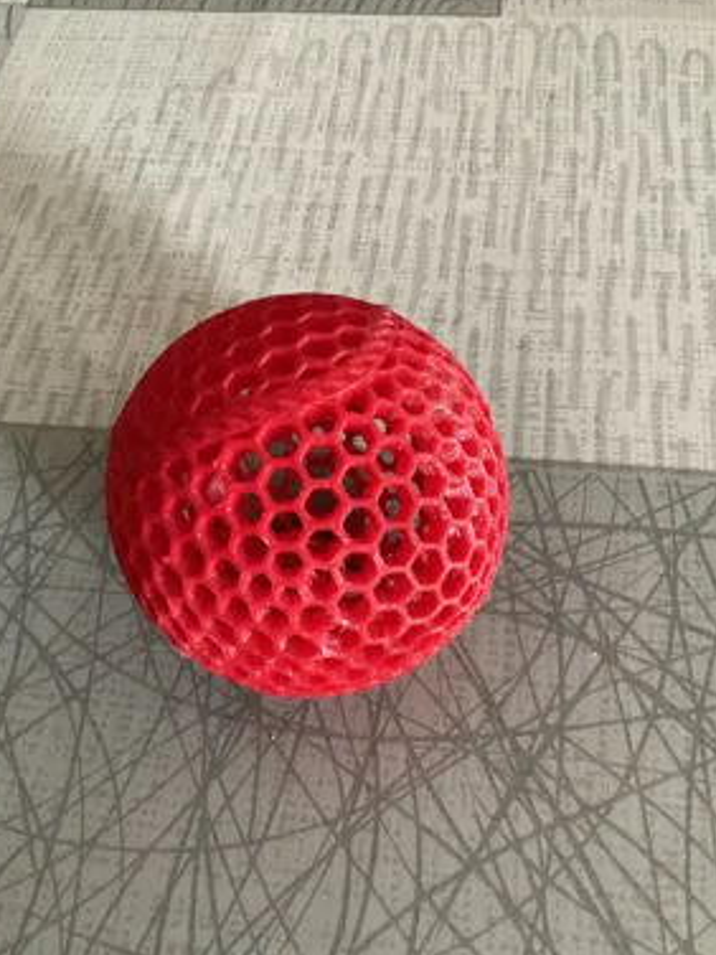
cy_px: 493
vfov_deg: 55.3
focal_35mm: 33
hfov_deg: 42.9
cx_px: 348
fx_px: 910
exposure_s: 1/40
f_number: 2.4
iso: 400
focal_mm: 3.3
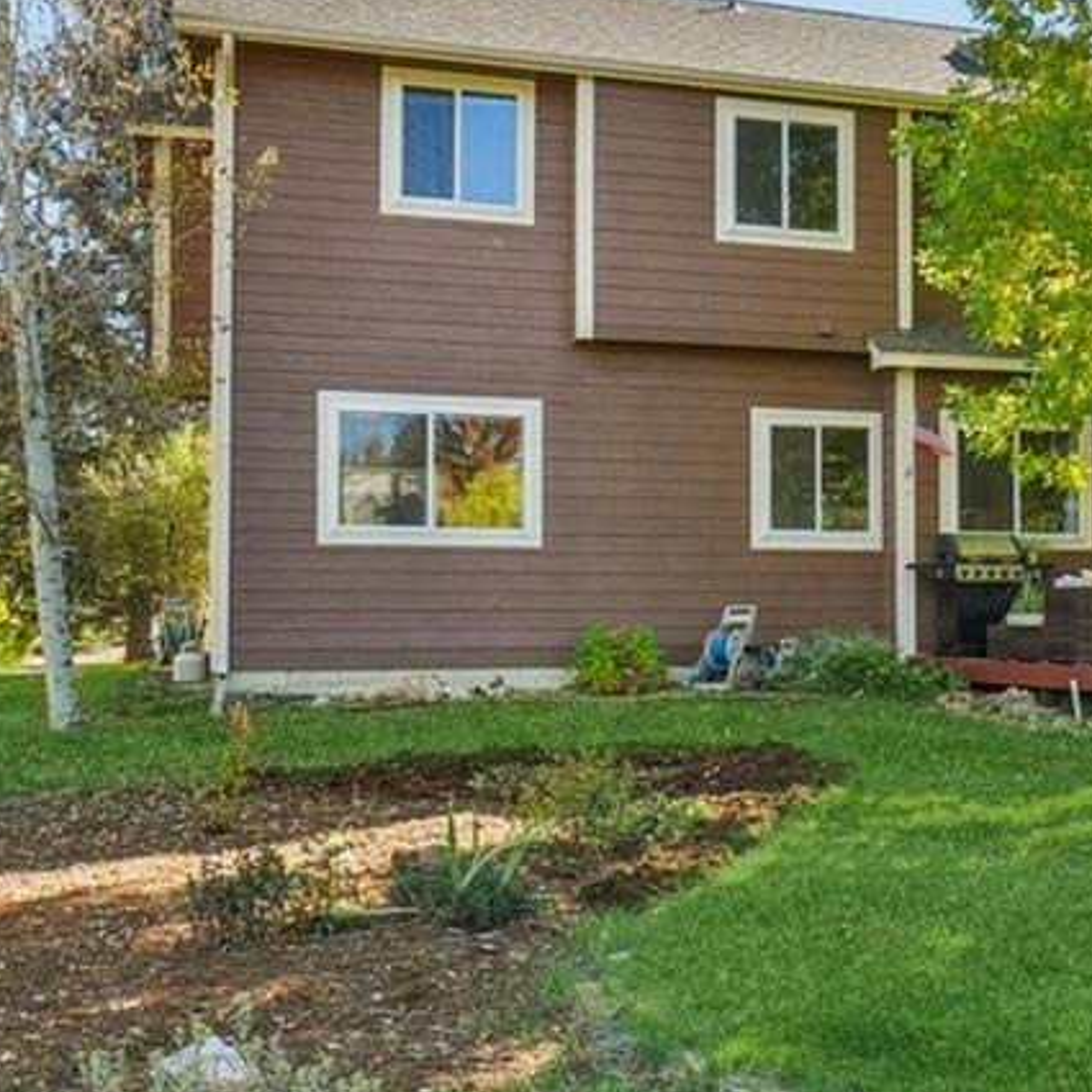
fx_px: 1713
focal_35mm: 48
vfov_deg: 35.3
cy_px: 612
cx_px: 1028
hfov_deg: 33.1
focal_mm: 10
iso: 400
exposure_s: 1/160
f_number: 8
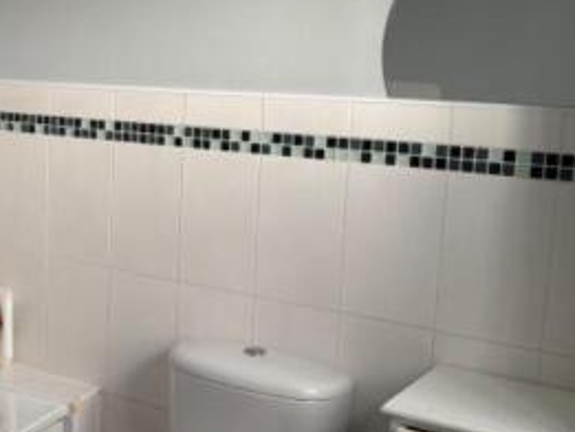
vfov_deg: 25.2
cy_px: 204
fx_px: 964
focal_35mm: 58
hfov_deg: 32.4
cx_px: 127
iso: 80
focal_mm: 5.96
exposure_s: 1/121
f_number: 1.6
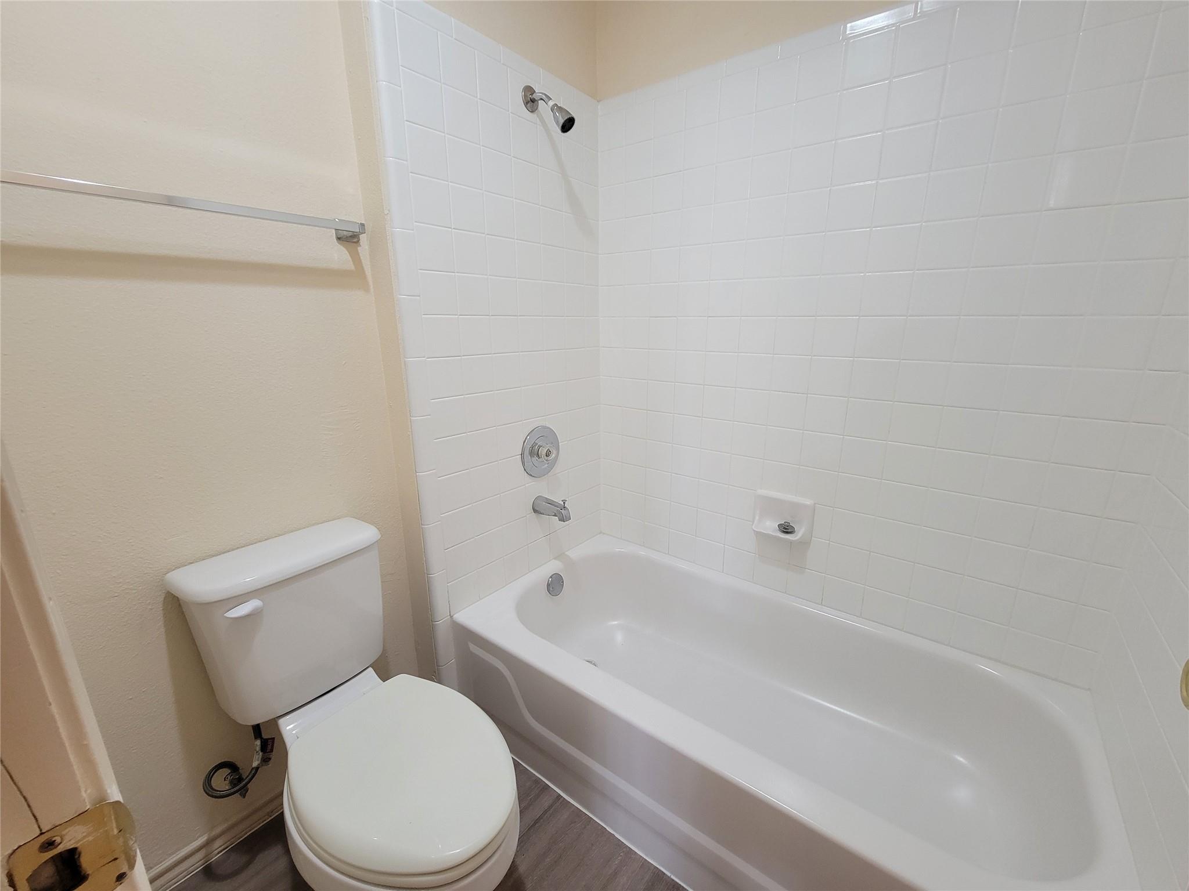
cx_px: 594
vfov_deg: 89.9
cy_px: 446
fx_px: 447
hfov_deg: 106.2
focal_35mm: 13
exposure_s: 1/60
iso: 200
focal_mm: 2.2
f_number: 2.2
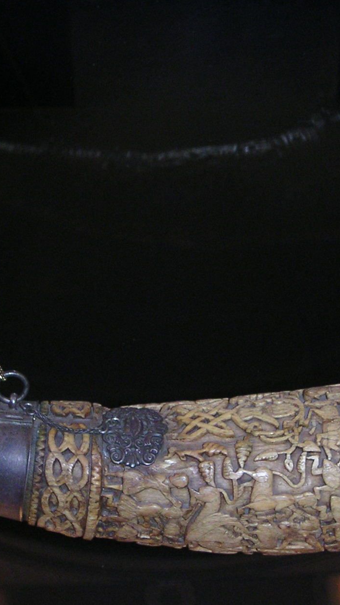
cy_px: 367
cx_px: 165
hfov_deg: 17.7
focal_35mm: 68
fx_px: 1090
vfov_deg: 30.9
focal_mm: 6
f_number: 2.8
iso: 160
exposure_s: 1/45
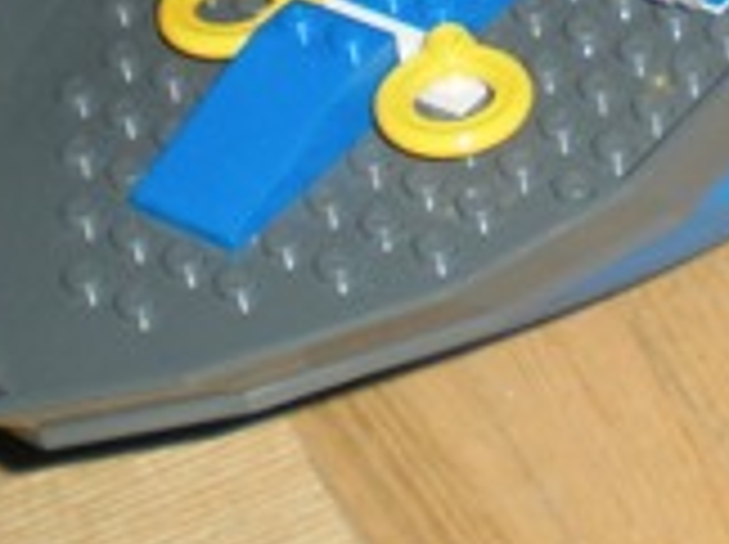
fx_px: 3028
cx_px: 812
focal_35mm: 144
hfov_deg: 13.4
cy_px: -373
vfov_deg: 9.8
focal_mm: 6.3
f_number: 3.1
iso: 64
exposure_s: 1/60
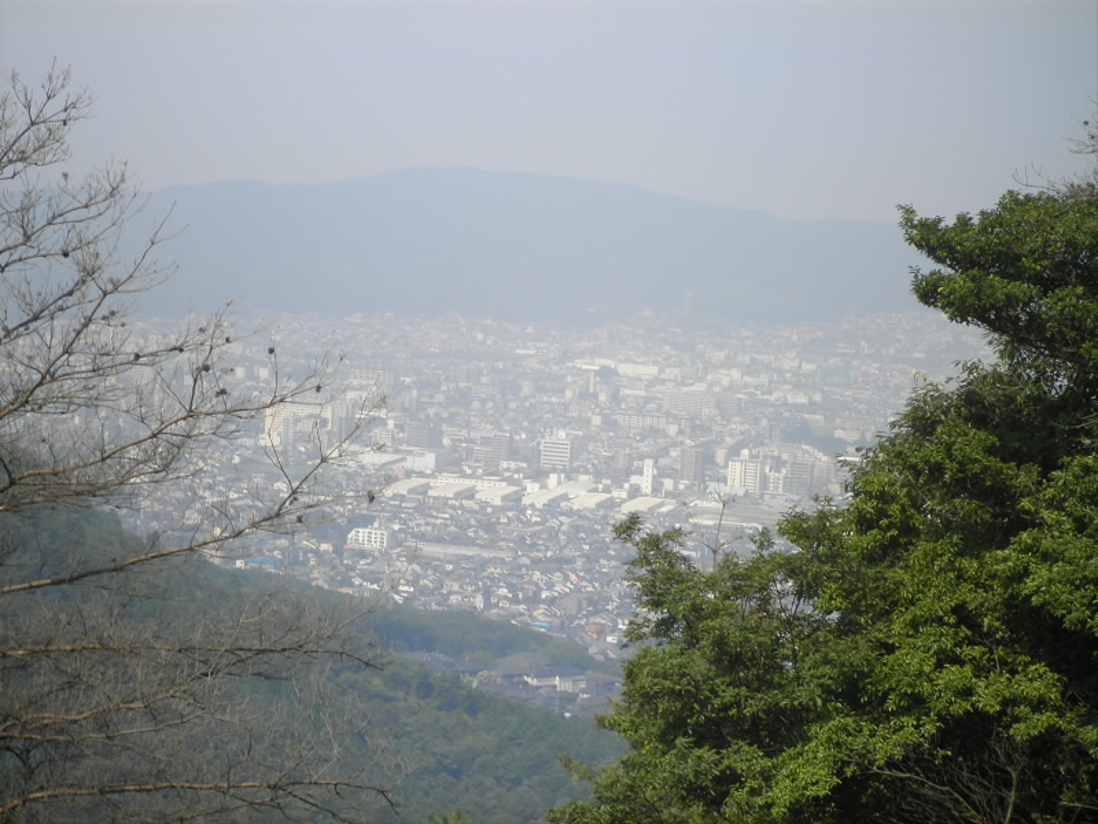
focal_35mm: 108
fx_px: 3426
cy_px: 412
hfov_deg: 18.2
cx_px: 549
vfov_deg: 13.7
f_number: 5.9
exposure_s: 1/200
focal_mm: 19.6
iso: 64
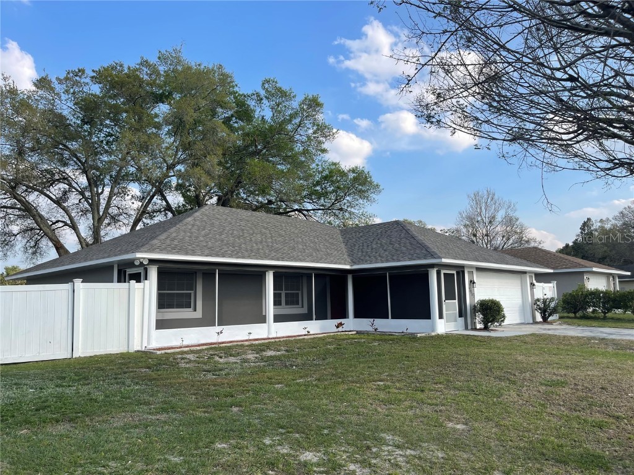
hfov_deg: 67.3
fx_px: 476
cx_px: 317
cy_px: 238
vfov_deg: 53.1
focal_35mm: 26
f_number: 1.6
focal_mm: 5.1
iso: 32
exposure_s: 1/2247
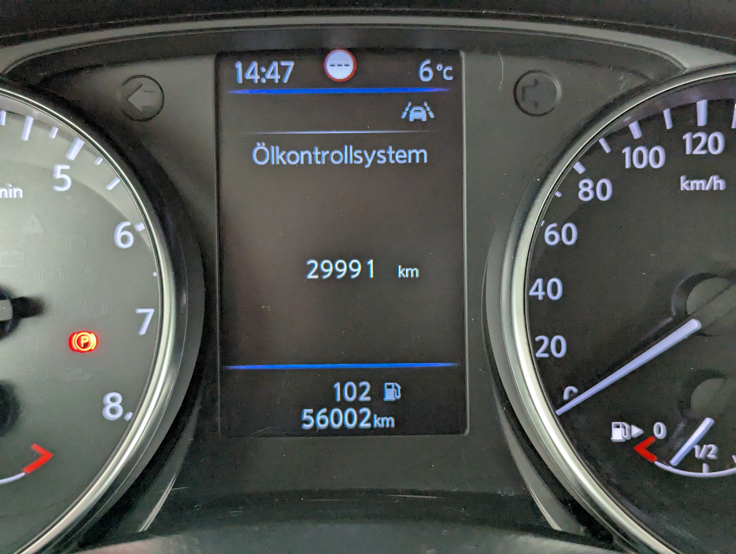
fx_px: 1022
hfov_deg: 39.6
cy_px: 277
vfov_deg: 30.3
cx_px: 368
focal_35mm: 48
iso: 596
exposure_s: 1/128
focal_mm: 6.81
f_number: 1.85
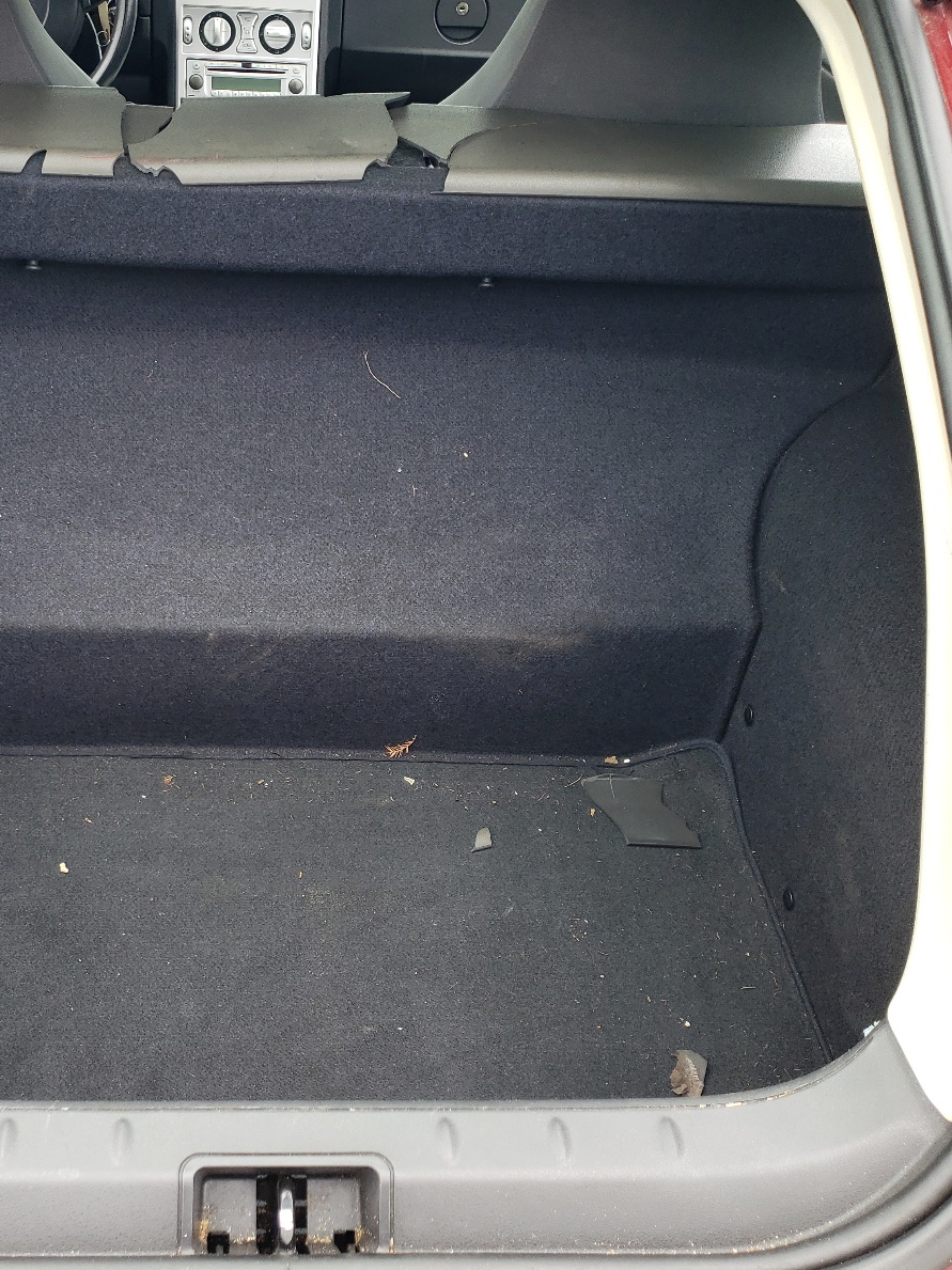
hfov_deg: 40.3
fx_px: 1284
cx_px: 337
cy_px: 640
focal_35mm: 35
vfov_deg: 52.6
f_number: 1.5
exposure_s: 1/263
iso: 50
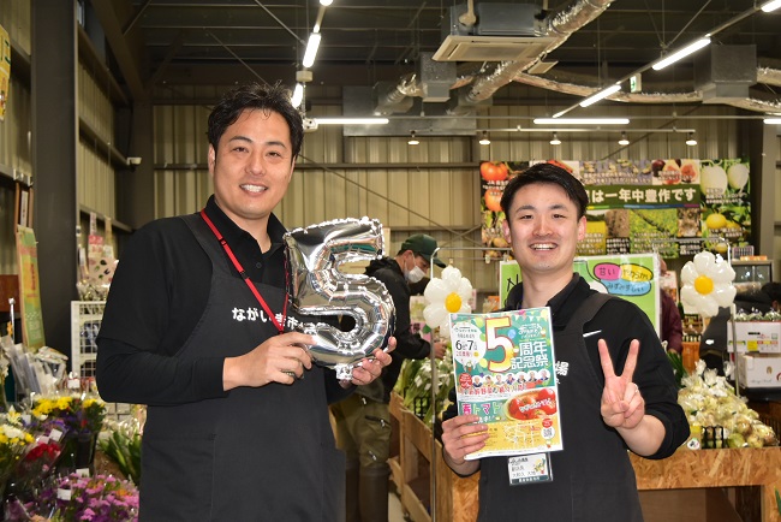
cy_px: 261
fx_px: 1172
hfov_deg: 36.9
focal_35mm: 54
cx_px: 390
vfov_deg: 25.1
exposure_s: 1/160
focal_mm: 36
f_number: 4.8
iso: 1000
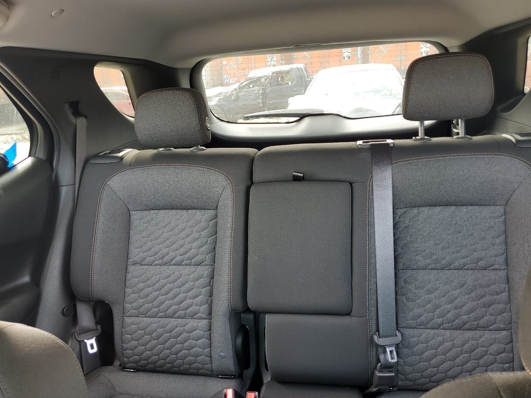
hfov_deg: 67.3
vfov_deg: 53.1
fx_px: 399
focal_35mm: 26
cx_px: 266
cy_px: 199
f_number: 1.5
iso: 52
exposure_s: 1/60.2
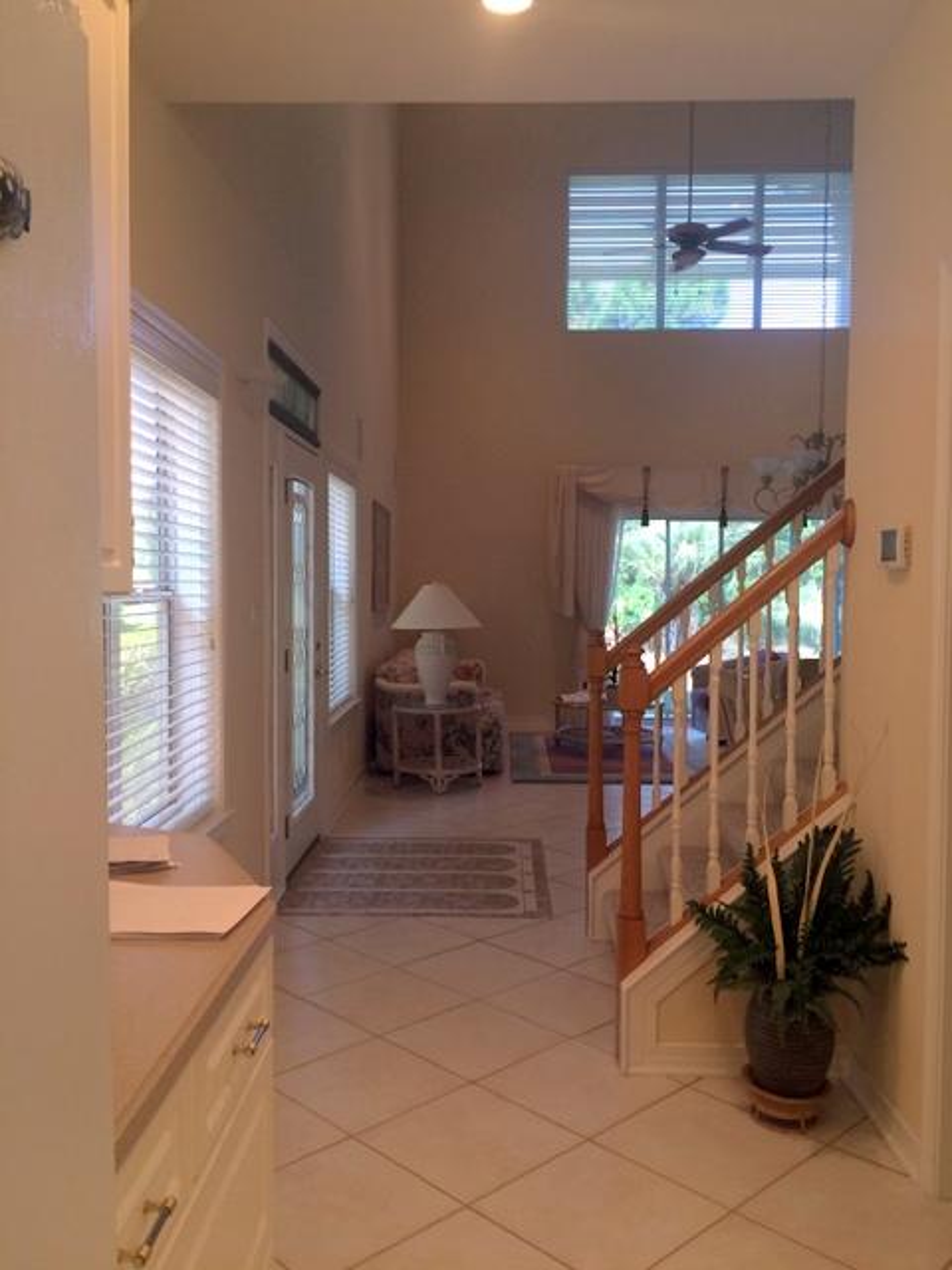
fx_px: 1063
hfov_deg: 48.2
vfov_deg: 61.7
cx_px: 476
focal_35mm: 29
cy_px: 635
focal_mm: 4.15
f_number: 2.2
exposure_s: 1/40
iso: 40
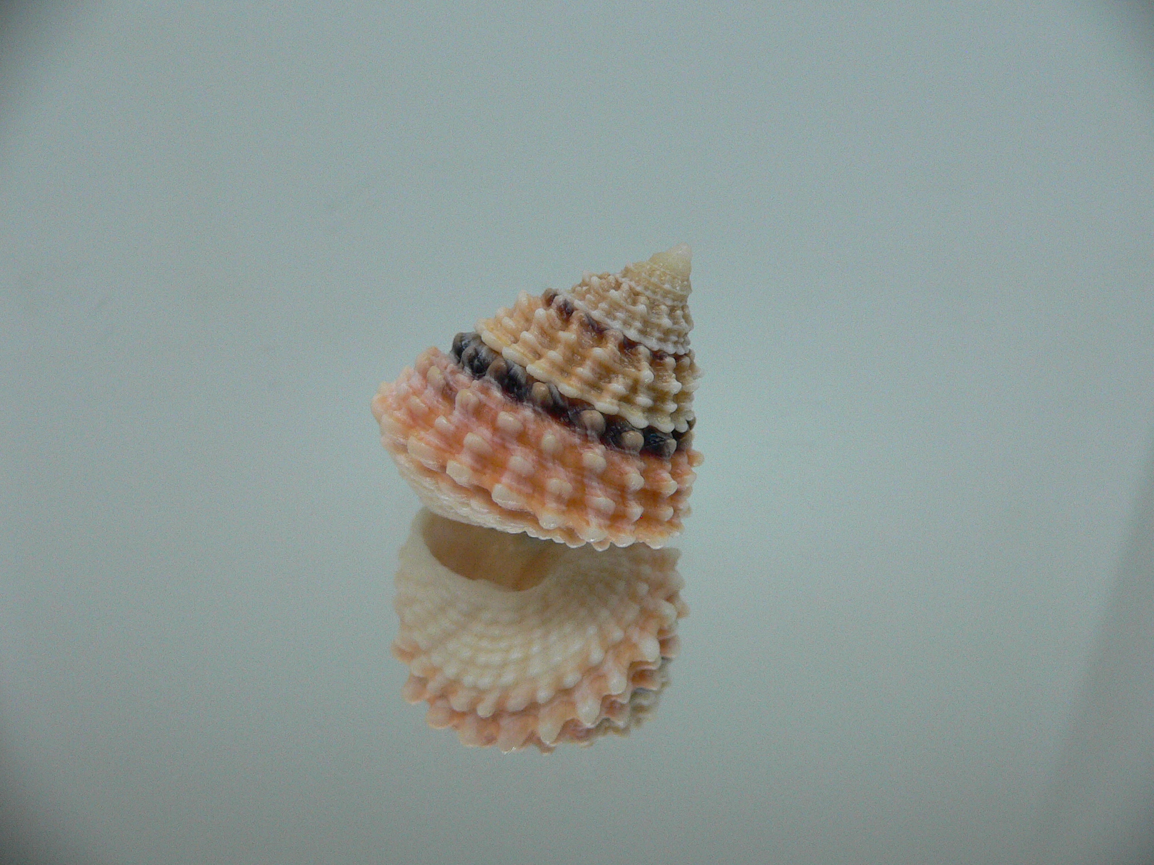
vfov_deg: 40.7
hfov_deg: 52.6
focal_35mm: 35
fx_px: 1167
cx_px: 577
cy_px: 432
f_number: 2.8
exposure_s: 1/60
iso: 200
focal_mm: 4.6
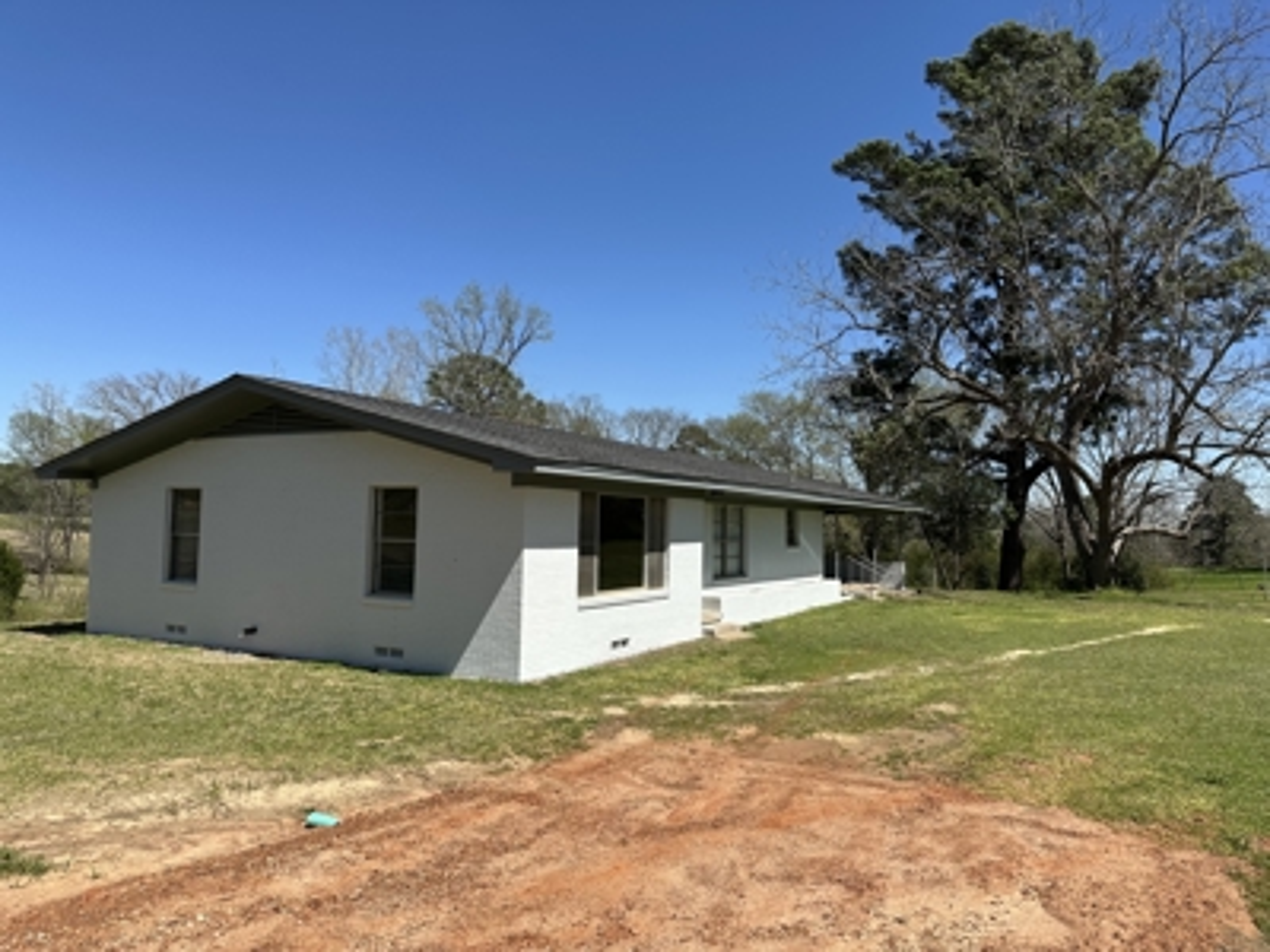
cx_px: 635
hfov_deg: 71.6
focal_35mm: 24
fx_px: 881
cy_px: 476
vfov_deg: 56.8
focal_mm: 6.86
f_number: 1.78
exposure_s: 1/4545
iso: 80
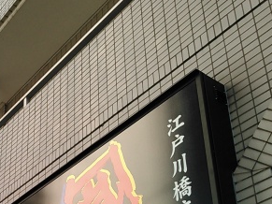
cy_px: 202
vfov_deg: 21.5
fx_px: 518
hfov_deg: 28.4
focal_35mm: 66
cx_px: 34
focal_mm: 4
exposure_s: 1/192
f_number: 2.4
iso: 100
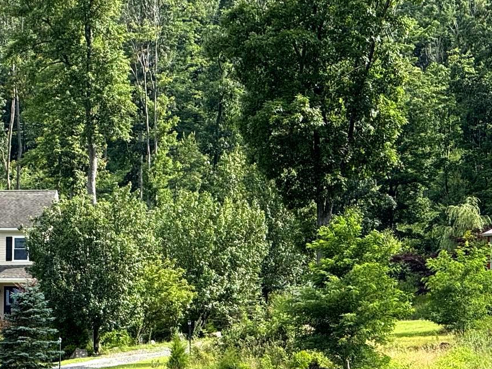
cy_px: 347
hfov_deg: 6.9
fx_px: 4079
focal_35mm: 287
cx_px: 182
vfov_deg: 5.2
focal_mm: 15.66
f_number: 2.8
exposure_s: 1/802
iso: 64
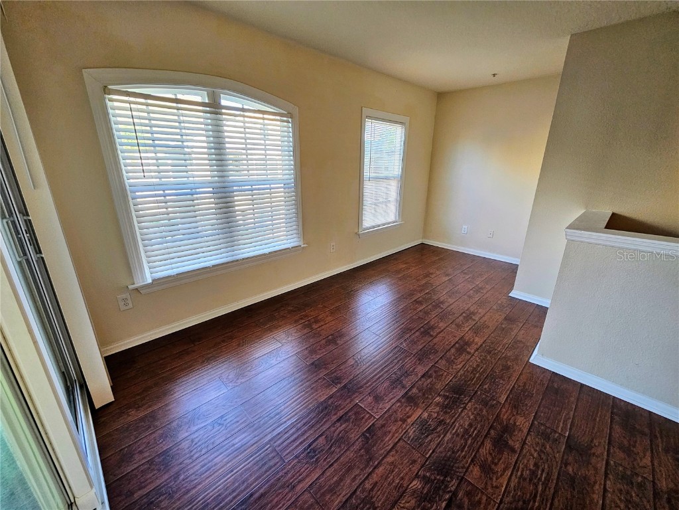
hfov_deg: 106.2
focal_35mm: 13
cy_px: 255
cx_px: 340
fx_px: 255
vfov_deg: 89.9
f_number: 2.2
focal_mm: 2.2
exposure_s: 1/60
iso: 200
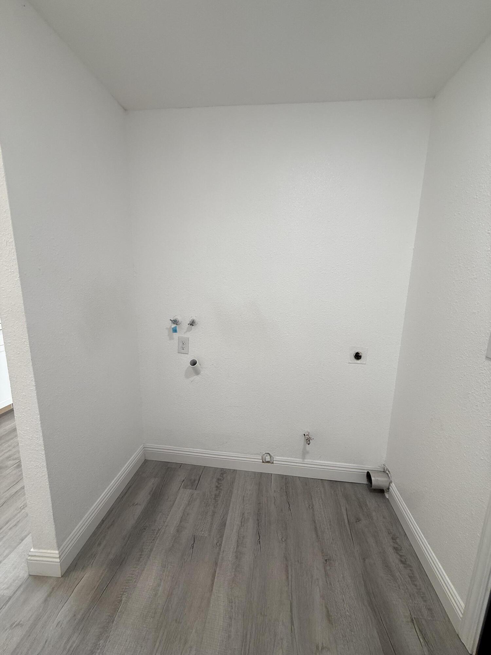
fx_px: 265
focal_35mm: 14
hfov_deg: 85.7
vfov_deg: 102.1
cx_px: 246
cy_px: 328
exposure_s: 1/100
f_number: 2.2
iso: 64
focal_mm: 2.22
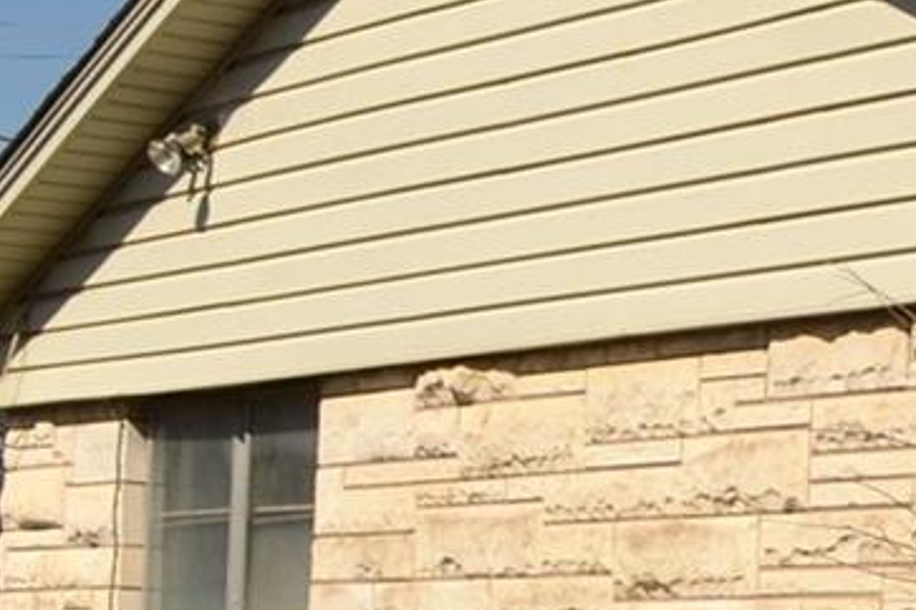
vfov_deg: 7.3
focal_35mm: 186
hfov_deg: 10.1
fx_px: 4732
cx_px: 1898
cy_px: 672
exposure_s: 1/250
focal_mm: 22
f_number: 8
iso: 100
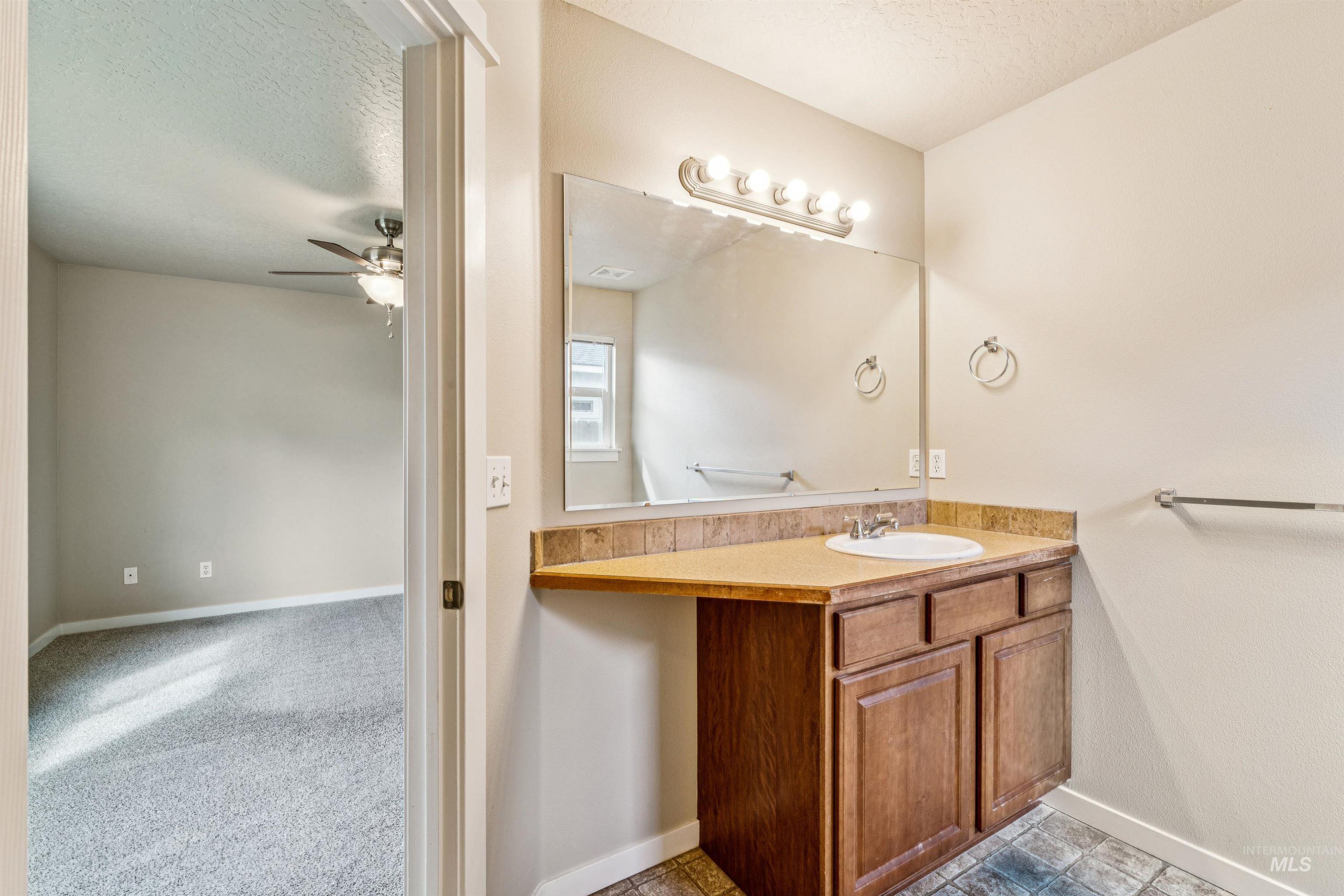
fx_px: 590
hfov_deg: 97.5
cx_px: 672
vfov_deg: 74.4
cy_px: 448
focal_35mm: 16
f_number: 13
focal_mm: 15.8
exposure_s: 1/10
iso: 400
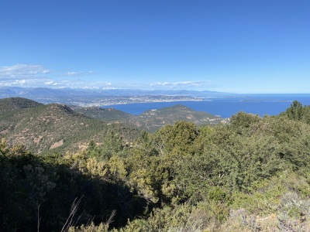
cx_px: 155
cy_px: 116
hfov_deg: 67.3
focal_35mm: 26
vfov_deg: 53.1
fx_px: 233
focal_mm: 4.25
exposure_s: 1/3125
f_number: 1.8
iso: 32
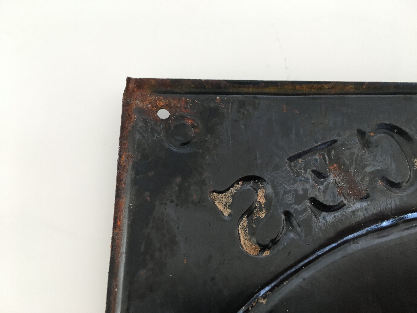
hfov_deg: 61.7
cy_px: 156
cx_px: 208
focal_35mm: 29
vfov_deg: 48.2
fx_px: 349
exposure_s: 1/33
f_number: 2.2
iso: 80
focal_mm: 4.15
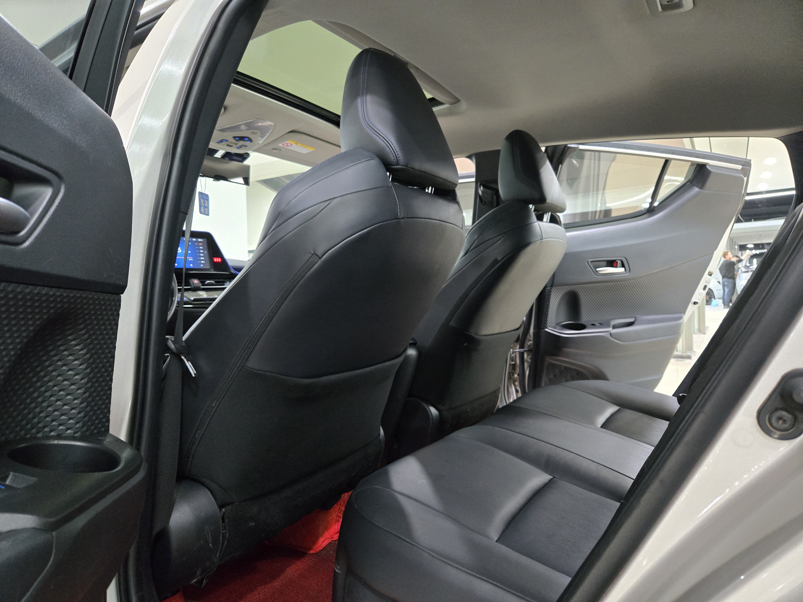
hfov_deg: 73.9
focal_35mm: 23
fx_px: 534
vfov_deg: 58.9
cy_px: 301
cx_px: 402
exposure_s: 1/100
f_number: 1.8
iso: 1600
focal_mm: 5.4
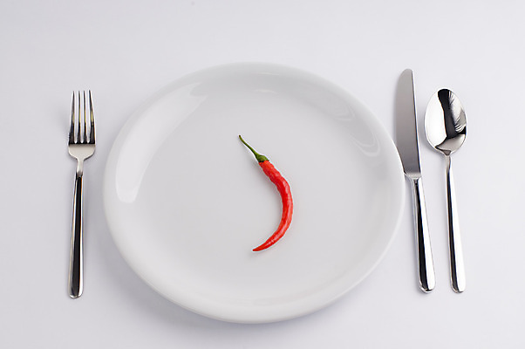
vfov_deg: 18.1
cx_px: 262
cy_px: 174
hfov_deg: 27.0
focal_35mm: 75
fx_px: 1093
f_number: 13
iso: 200
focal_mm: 50
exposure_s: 1/180
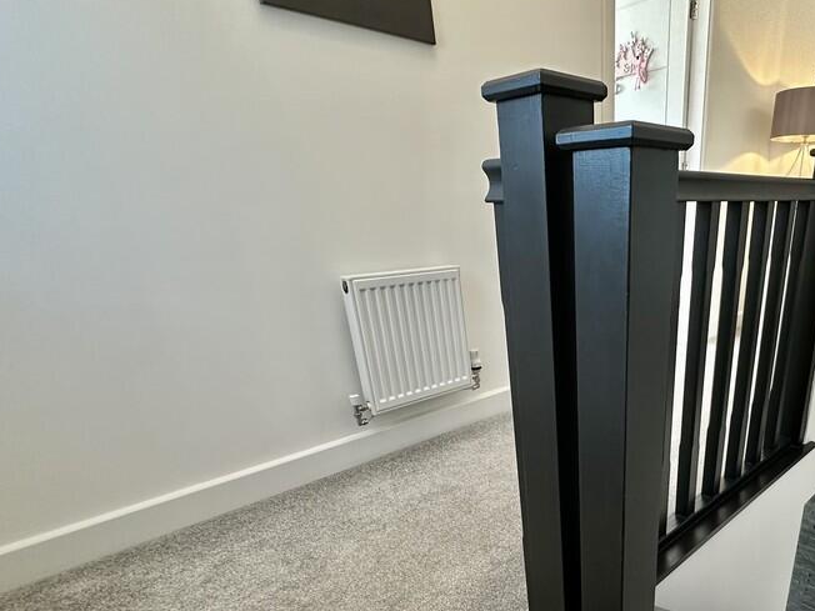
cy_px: 431
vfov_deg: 58.9
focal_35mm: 22
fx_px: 518
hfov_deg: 71.7
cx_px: 600
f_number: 2.2
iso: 250
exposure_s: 1/50
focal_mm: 2.22
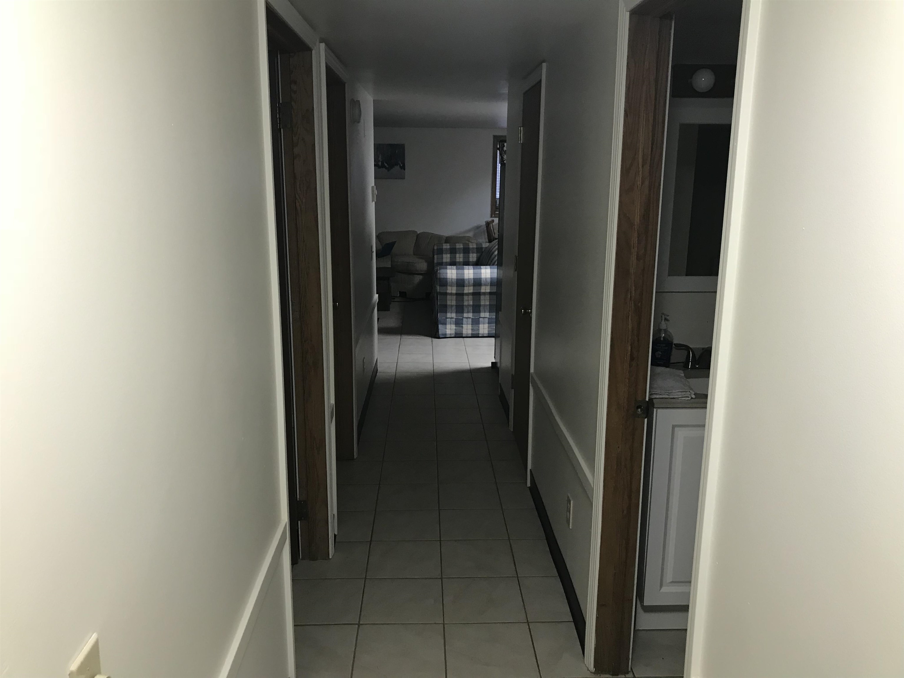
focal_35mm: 28
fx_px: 731
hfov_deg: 63.4
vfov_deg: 49.7
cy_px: 339
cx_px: 452
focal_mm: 3.99
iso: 40
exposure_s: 1/20
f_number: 1.8
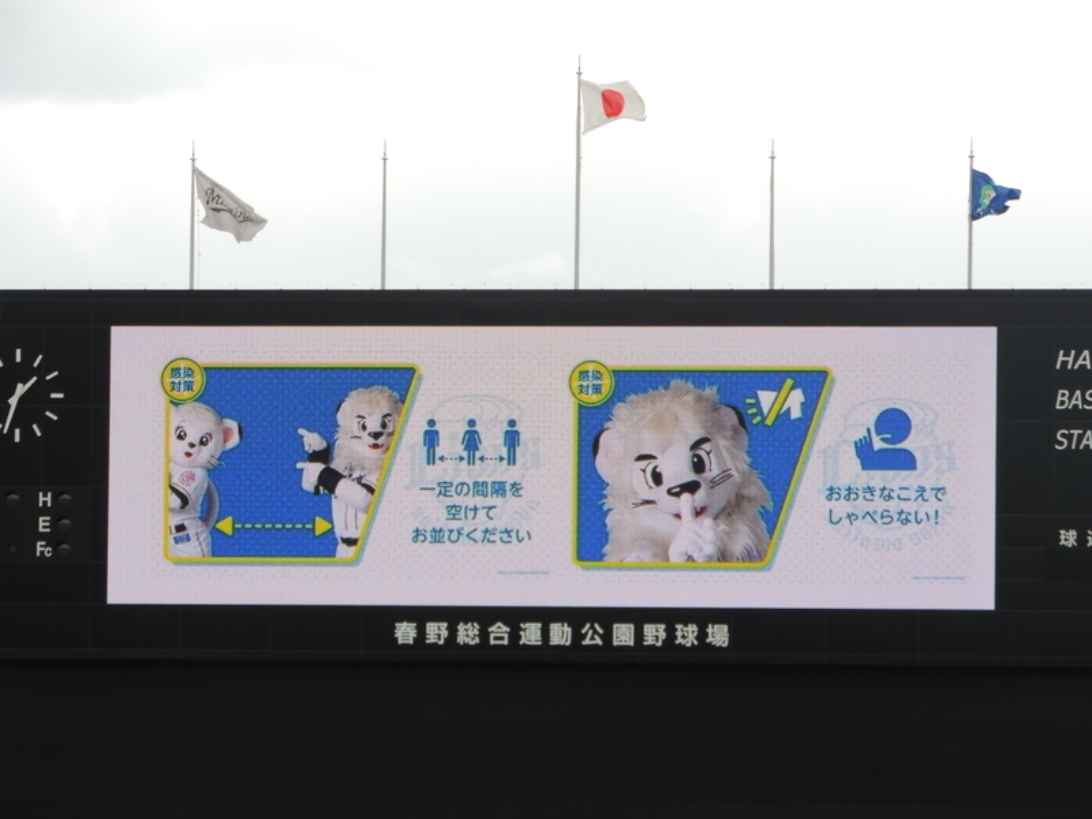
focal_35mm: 225
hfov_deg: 8.8
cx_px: 546
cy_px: 410
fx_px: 7098
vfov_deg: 6.6
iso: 80
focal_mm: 40.1
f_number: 4.6
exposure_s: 1/320
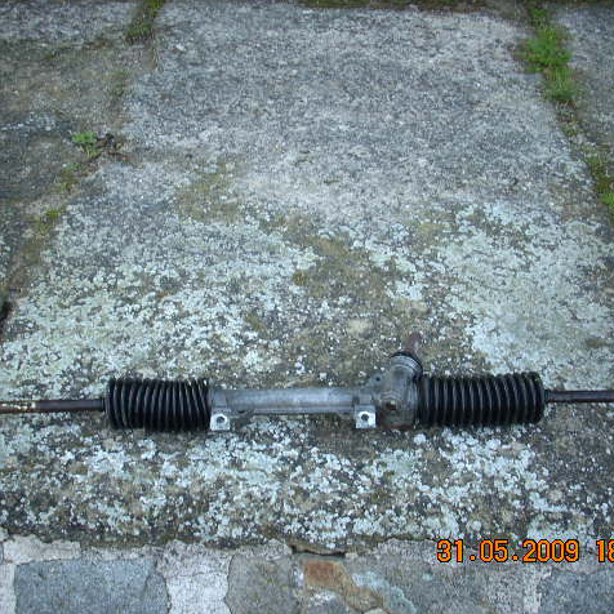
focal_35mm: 44
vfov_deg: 38.3
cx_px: 288
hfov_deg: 38.3
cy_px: 307
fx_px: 883
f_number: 2.8
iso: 64
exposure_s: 1/42.4
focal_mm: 6.2
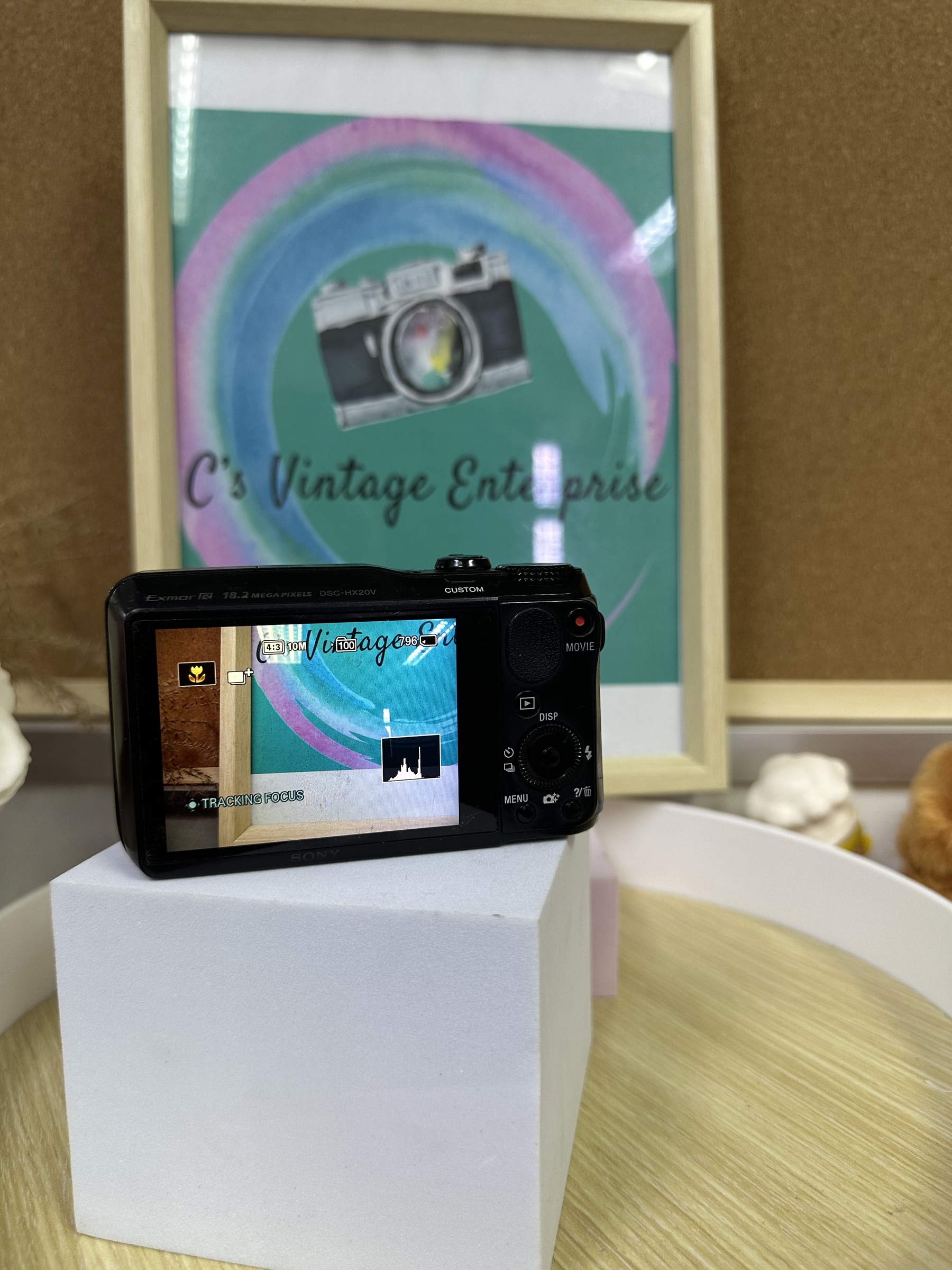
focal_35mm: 24
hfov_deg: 56.8
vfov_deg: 71.6
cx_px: 476
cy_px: 635
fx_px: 880
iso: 125
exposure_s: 1/50
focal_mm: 6.86
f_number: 1.78
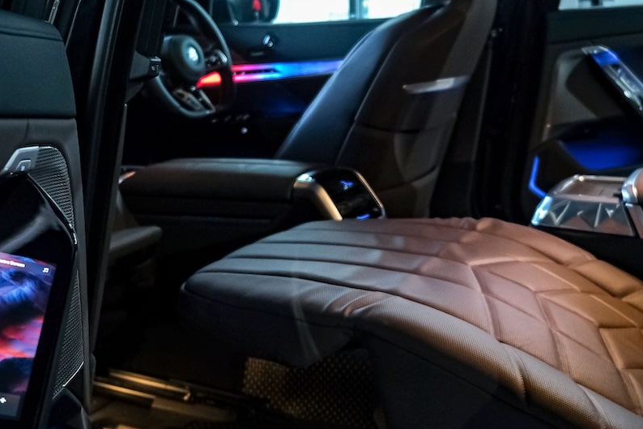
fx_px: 911
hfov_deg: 38.1
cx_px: 464
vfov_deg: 26.2
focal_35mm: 51
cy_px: 113
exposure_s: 1/30
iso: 2000
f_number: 2.8
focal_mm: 18
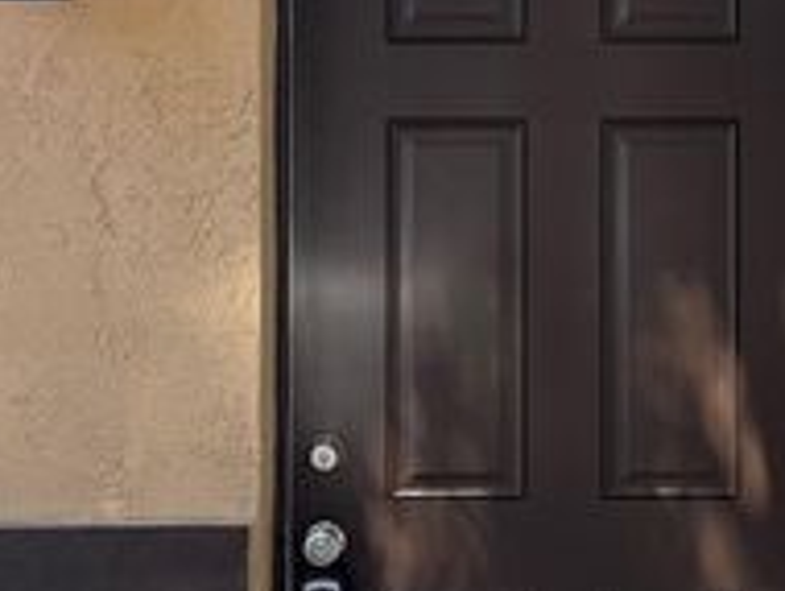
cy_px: 138
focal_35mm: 63
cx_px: 595
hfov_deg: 30.2
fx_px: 1430
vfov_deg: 23.1
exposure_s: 1/531
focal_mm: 6.76
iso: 80
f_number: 1.78
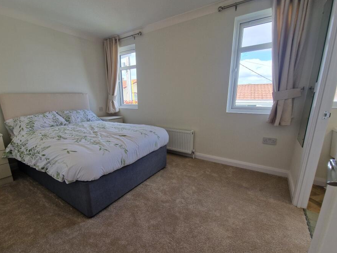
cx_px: 154
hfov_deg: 97.9
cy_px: 136
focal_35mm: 15
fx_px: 146
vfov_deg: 81.7
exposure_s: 1/170
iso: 50
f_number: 2.2
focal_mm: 2.2
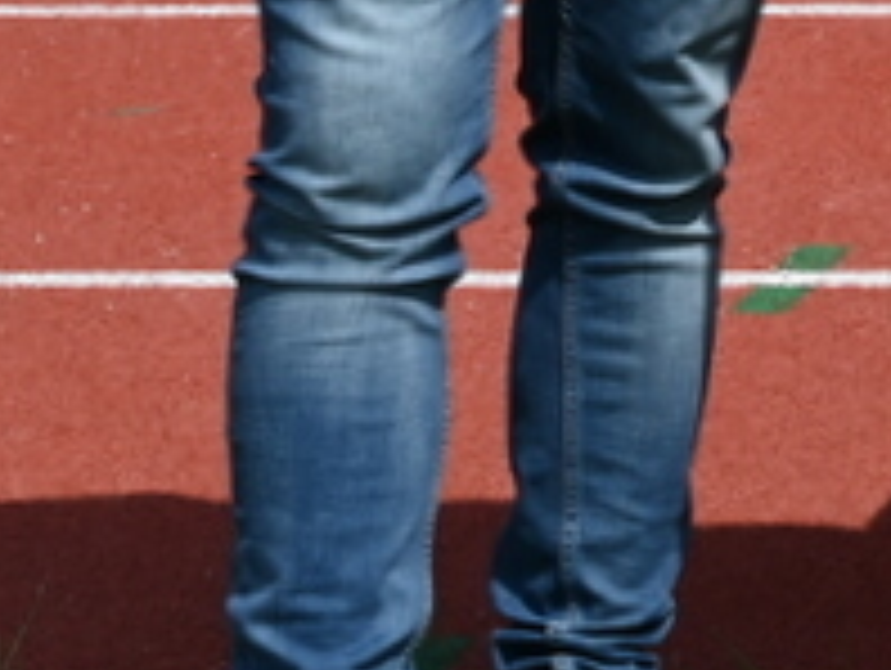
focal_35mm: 221
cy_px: -668
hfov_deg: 8.3
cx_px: 2034
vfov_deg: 6.5
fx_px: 5695
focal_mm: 38
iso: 100
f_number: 8
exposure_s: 1/500
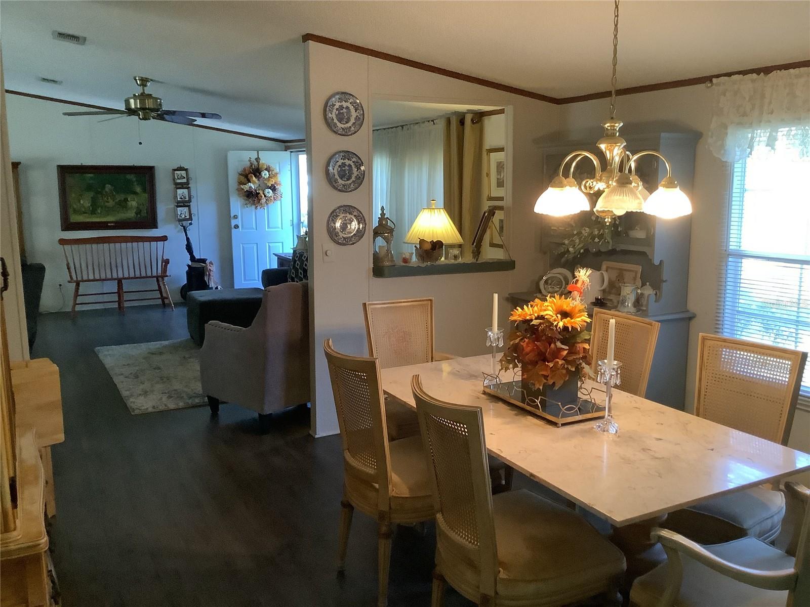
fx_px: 725
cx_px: 405
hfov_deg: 58.4
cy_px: 304
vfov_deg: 45.4
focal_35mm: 31
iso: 400
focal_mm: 3.3
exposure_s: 1/33
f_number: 2.4
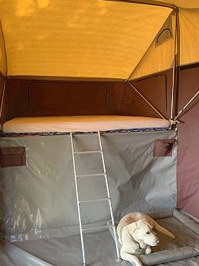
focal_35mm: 30
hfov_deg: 46.7
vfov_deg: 60.0
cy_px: 133
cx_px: 89
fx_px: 230
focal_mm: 4.25
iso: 400
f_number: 1.8
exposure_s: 1/43
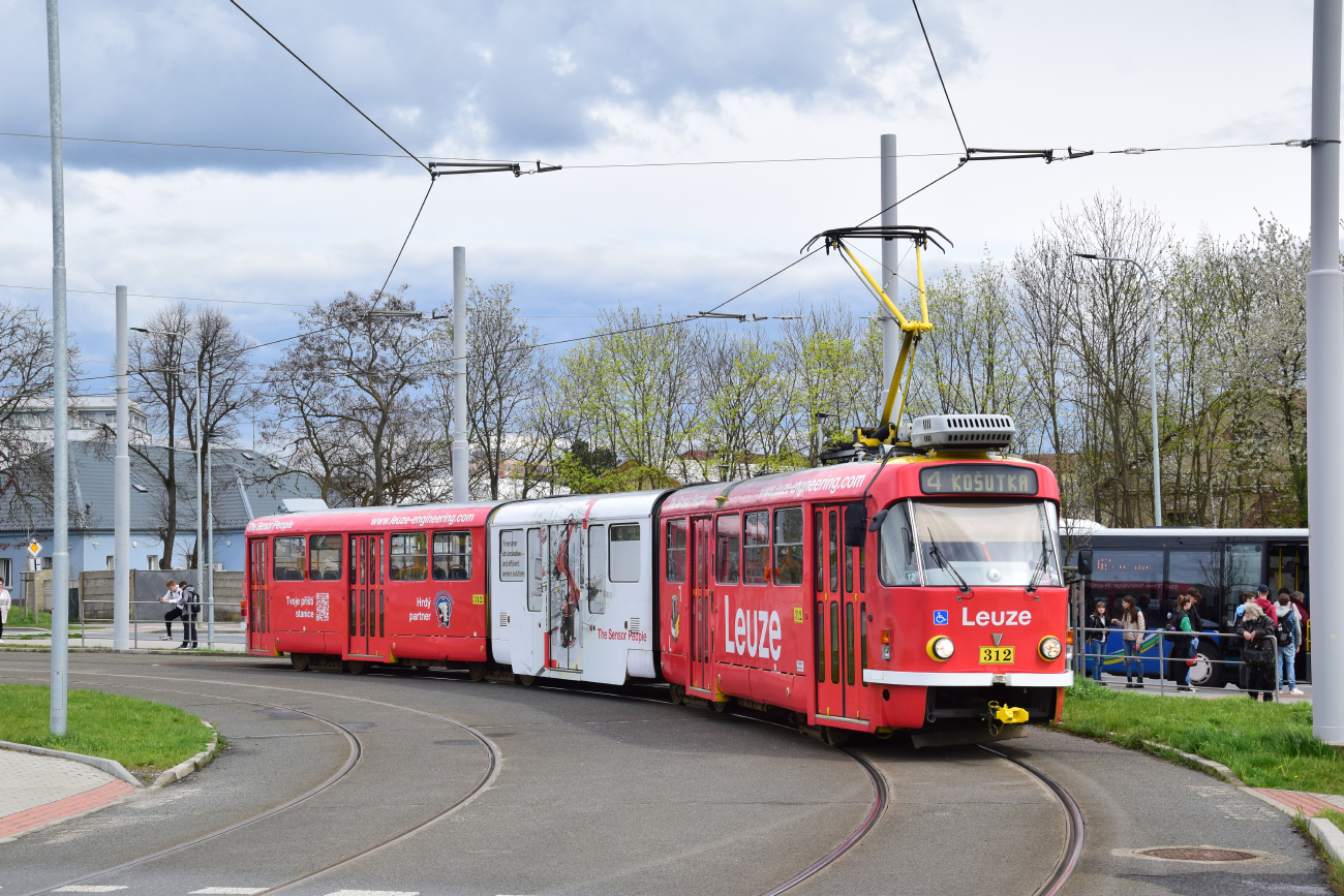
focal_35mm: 63
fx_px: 2352
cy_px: 448
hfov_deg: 31.9
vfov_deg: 21.6
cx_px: 672
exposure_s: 1/640
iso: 400
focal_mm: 42
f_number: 6.3
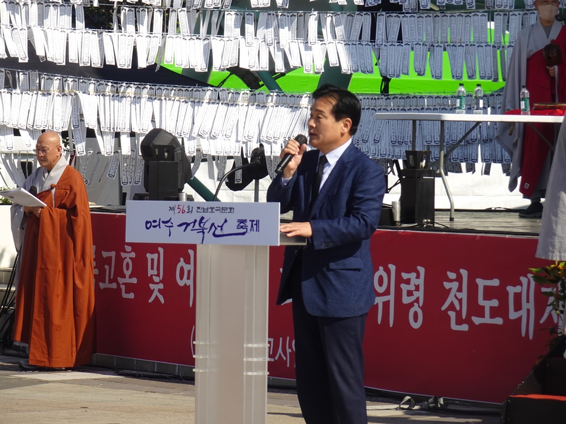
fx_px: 3270
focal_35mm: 200
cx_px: 283
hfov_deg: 9.9
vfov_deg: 7.4
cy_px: 212
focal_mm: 31.23
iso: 80
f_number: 6.3
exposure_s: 1/400
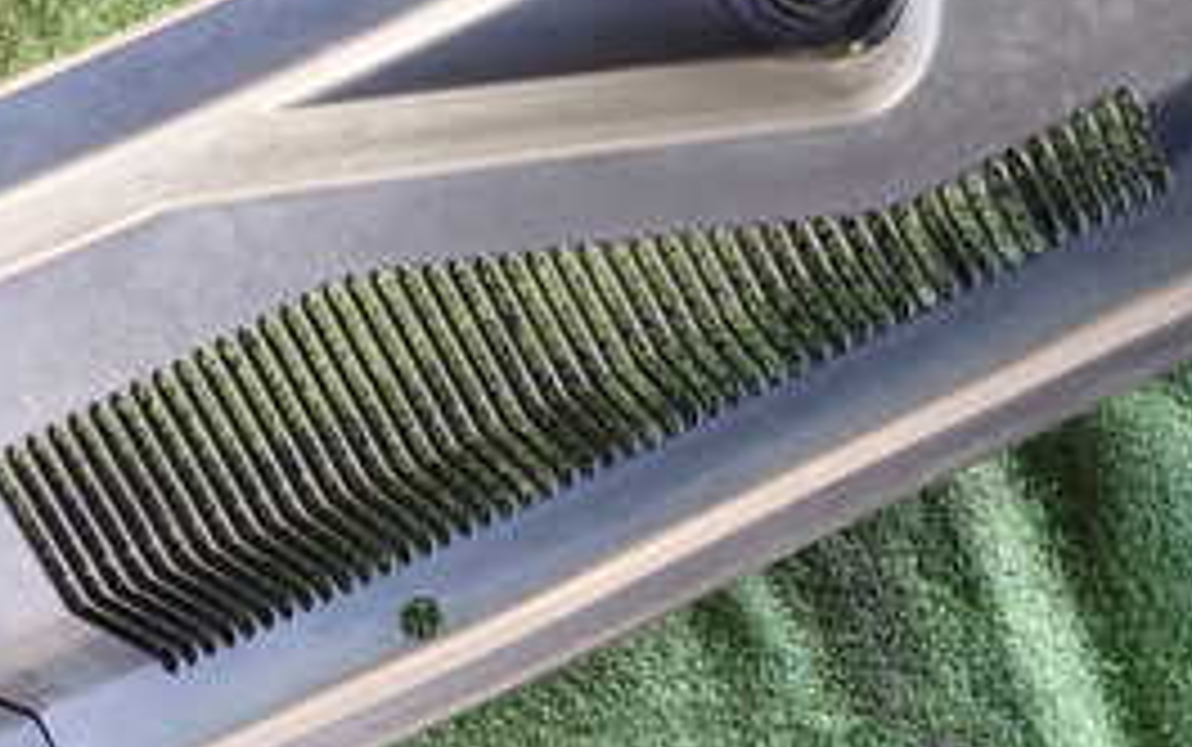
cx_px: 864
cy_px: 112
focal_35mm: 60
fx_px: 1950
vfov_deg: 21.3
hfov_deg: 33.4
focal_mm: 4.5
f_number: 2
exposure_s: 1/40
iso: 200
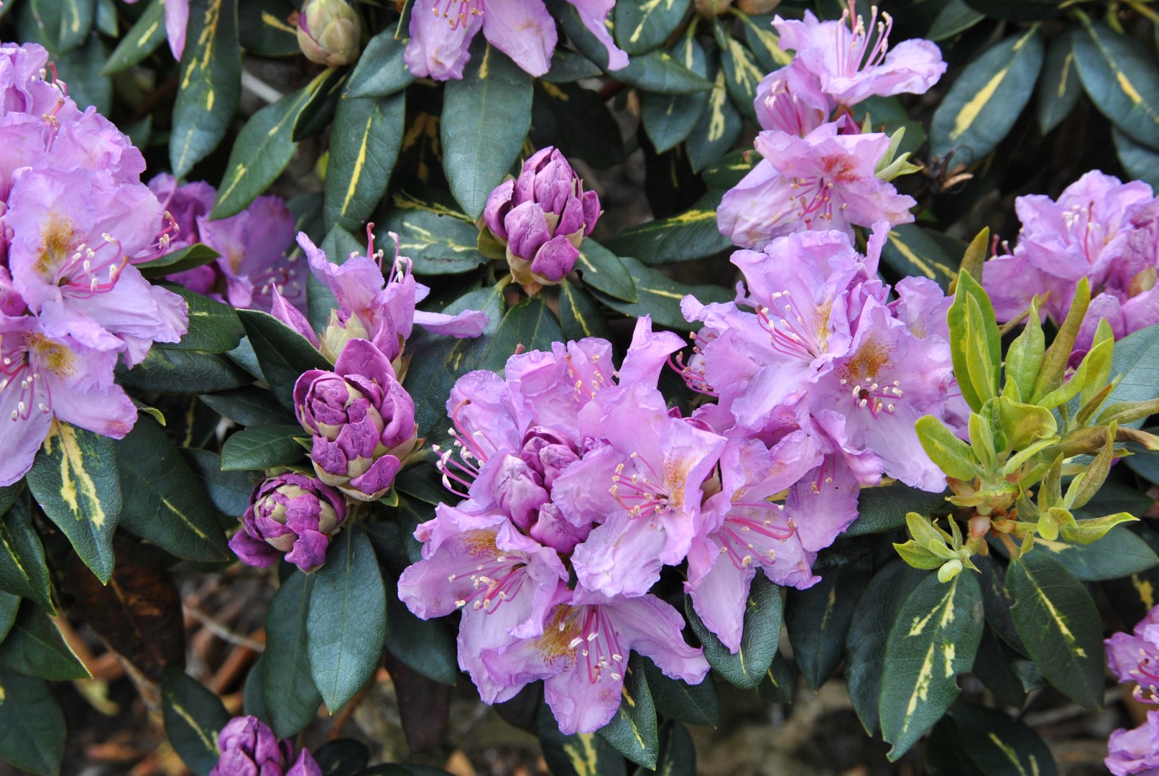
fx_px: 2514
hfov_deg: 26.0
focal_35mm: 78
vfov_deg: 17.5
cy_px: 388
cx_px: 580
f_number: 9
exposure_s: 1/320
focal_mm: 52
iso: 200
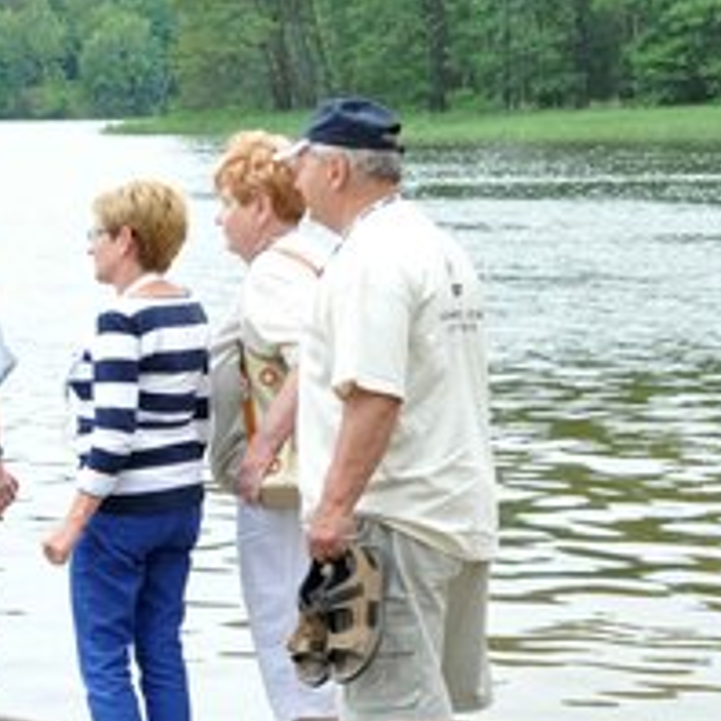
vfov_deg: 14.4
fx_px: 2861
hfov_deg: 13.5
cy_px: 313
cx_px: -382
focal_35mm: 121
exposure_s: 1/250
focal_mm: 29
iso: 800
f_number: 11
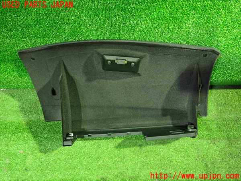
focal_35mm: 30
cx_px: 120
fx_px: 209
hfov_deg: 60.0
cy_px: 90
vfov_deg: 46.8
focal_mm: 5.4
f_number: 2.3
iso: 800
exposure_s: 1/20
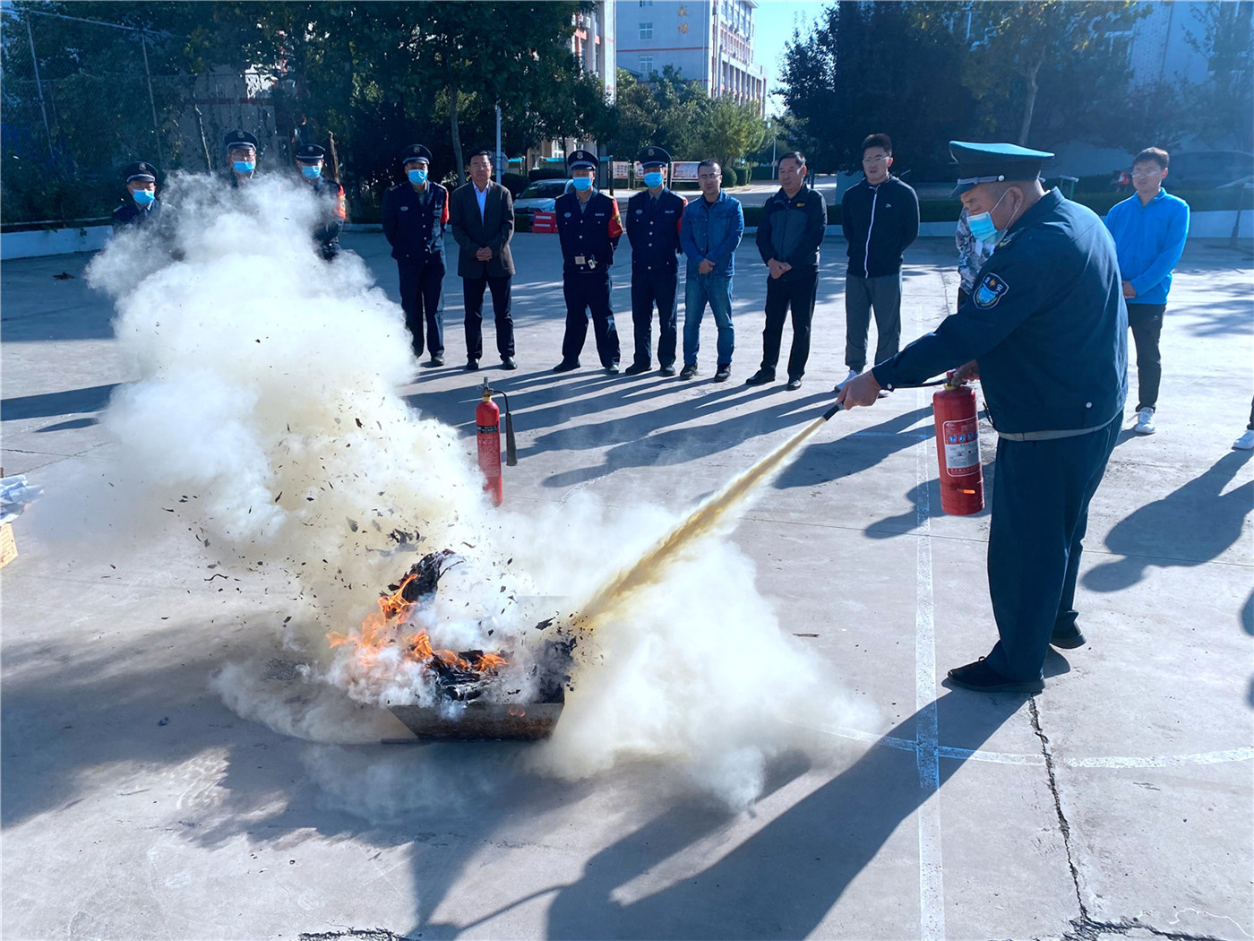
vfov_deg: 53.1
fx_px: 942
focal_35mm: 26
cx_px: 627
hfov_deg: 67.3
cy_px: 470
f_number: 1.8
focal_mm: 4.25
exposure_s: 1/2410
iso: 32
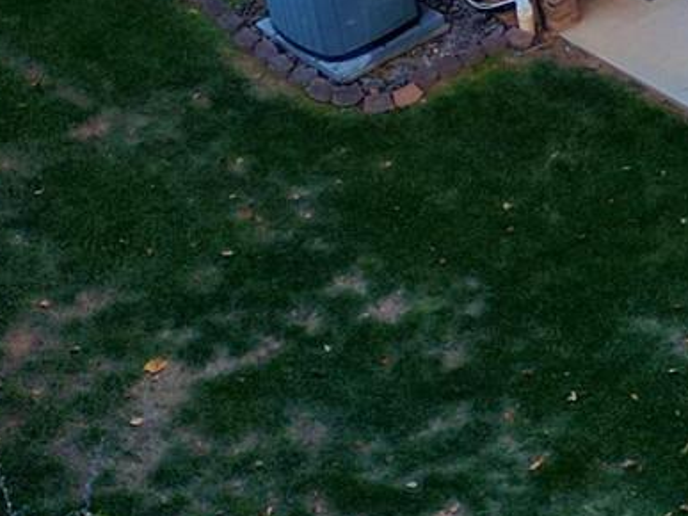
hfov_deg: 13.3
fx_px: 2523
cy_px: -285
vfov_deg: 11.2
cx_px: 1396
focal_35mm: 127
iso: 100
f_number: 1.7
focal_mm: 6.72
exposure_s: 1/240
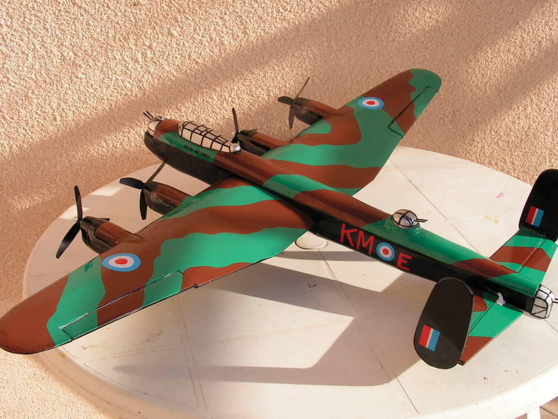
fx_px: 806
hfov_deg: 38.2
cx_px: 279
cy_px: 210
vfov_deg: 29.1
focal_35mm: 50
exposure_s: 1/400
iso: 64
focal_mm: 8.4
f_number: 4.8
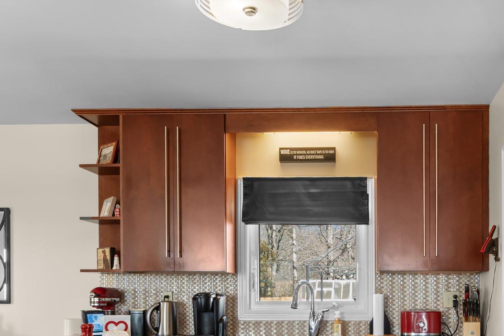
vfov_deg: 31.3
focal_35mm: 40
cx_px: 370
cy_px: 322
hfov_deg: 46.9
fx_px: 560
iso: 400
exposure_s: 1/3
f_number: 8
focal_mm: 16
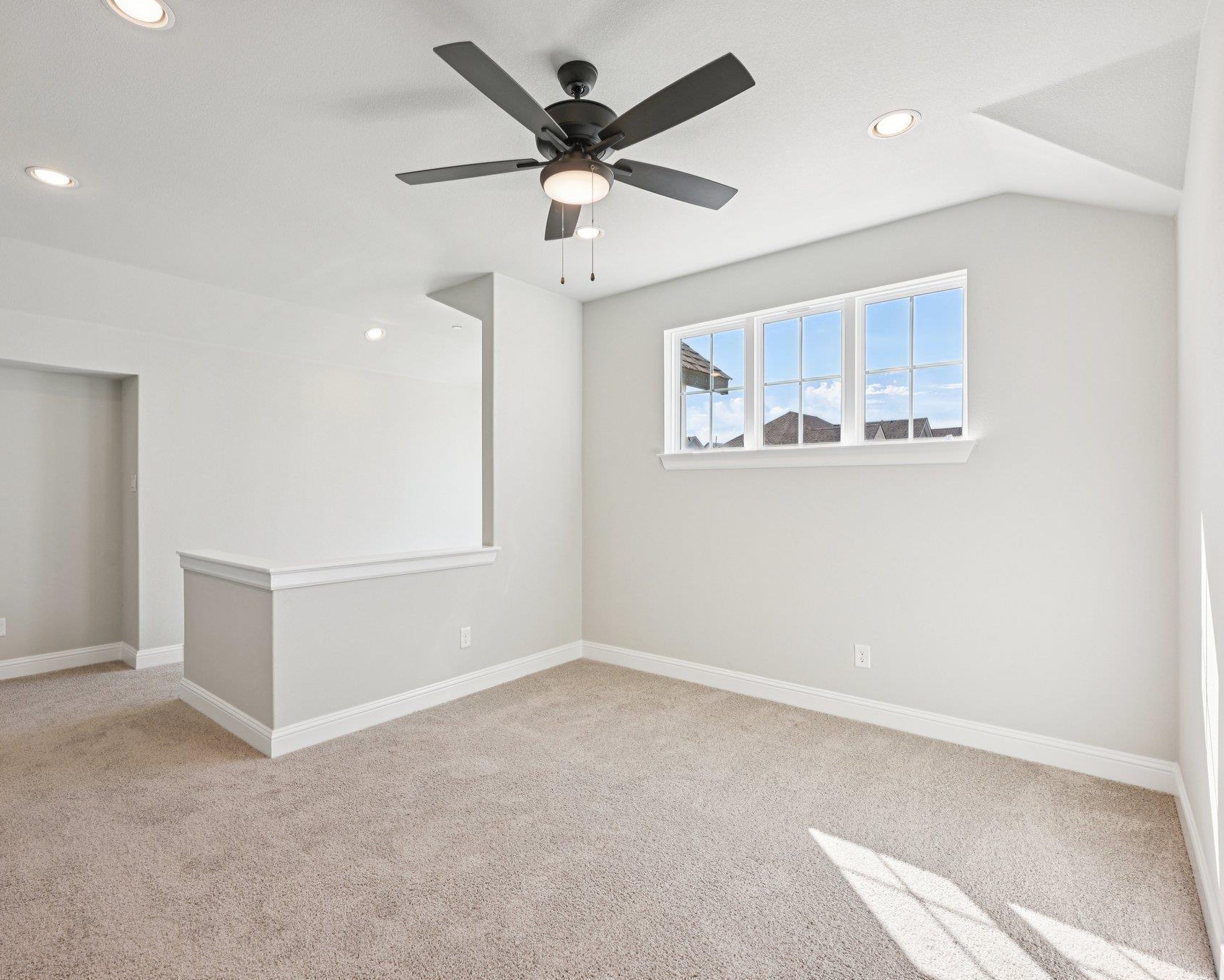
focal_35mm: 17
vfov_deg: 77.0
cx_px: 572
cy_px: 491
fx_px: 616
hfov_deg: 89.5
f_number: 6.7
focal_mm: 15
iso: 100
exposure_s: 1/45
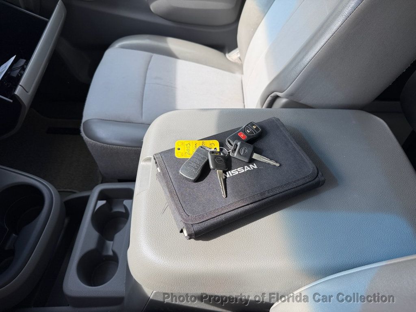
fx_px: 288
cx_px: 208
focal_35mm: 24
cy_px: 156
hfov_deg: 71.6
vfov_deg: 56.8
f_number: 1.78
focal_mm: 6.76
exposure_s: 1/387
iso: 80
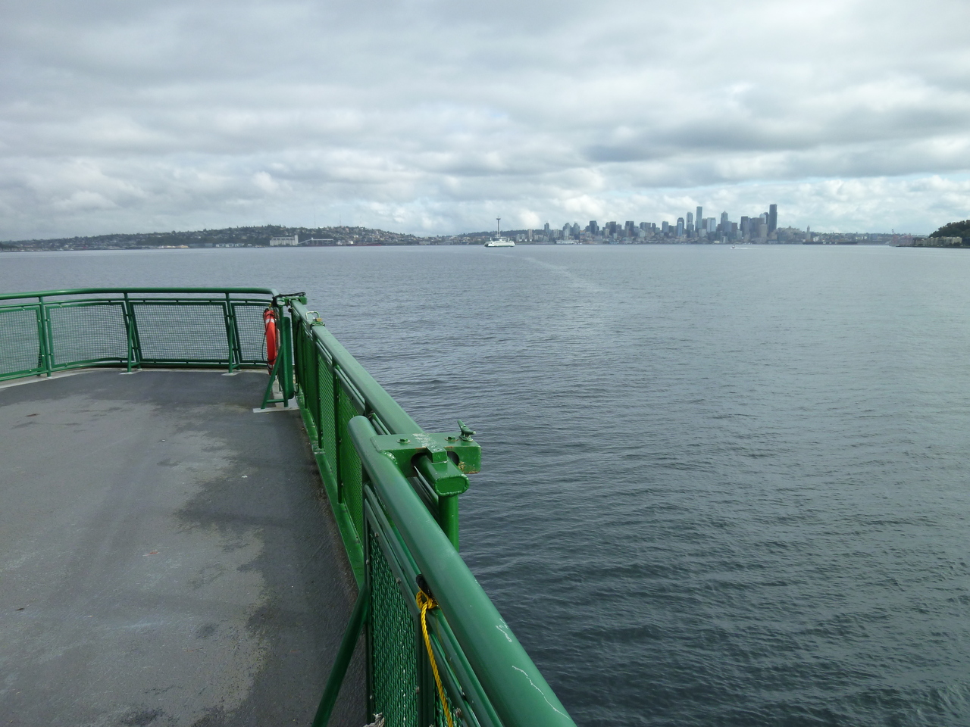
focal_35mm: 25
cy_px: 364
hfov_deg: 69.4
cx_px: 485
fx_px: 701
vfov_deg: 54.9
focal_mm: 4.5
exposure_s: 1/500
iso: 125
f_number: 3.3
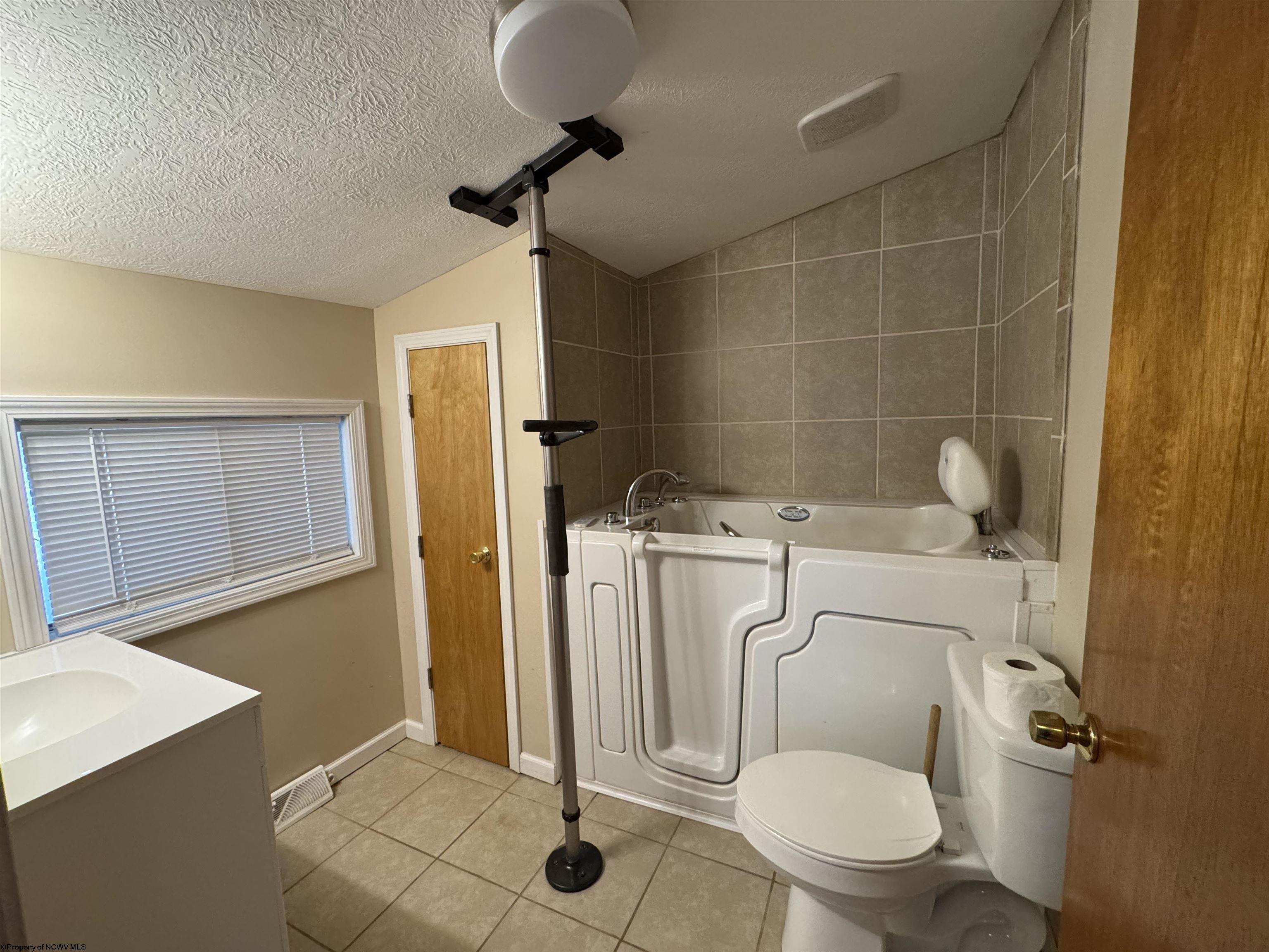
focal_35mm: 14
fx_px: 513
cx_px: 634
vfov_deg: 85.7
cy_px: 476
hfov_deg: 102.1
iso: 400
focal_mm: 2.22
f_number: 2.2
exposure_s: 1/60
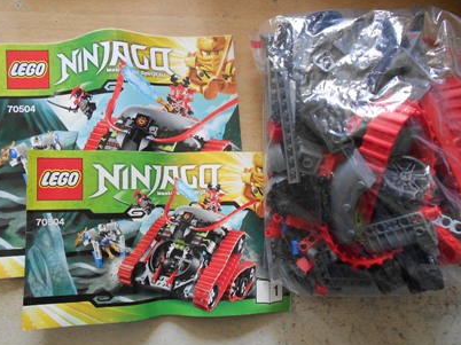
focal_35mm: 29
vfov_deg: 48.2
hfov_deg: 61.7
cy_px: 167
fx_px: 386
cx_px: 241
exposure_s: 1/30
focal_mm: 4.6
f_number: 3.2
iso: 320
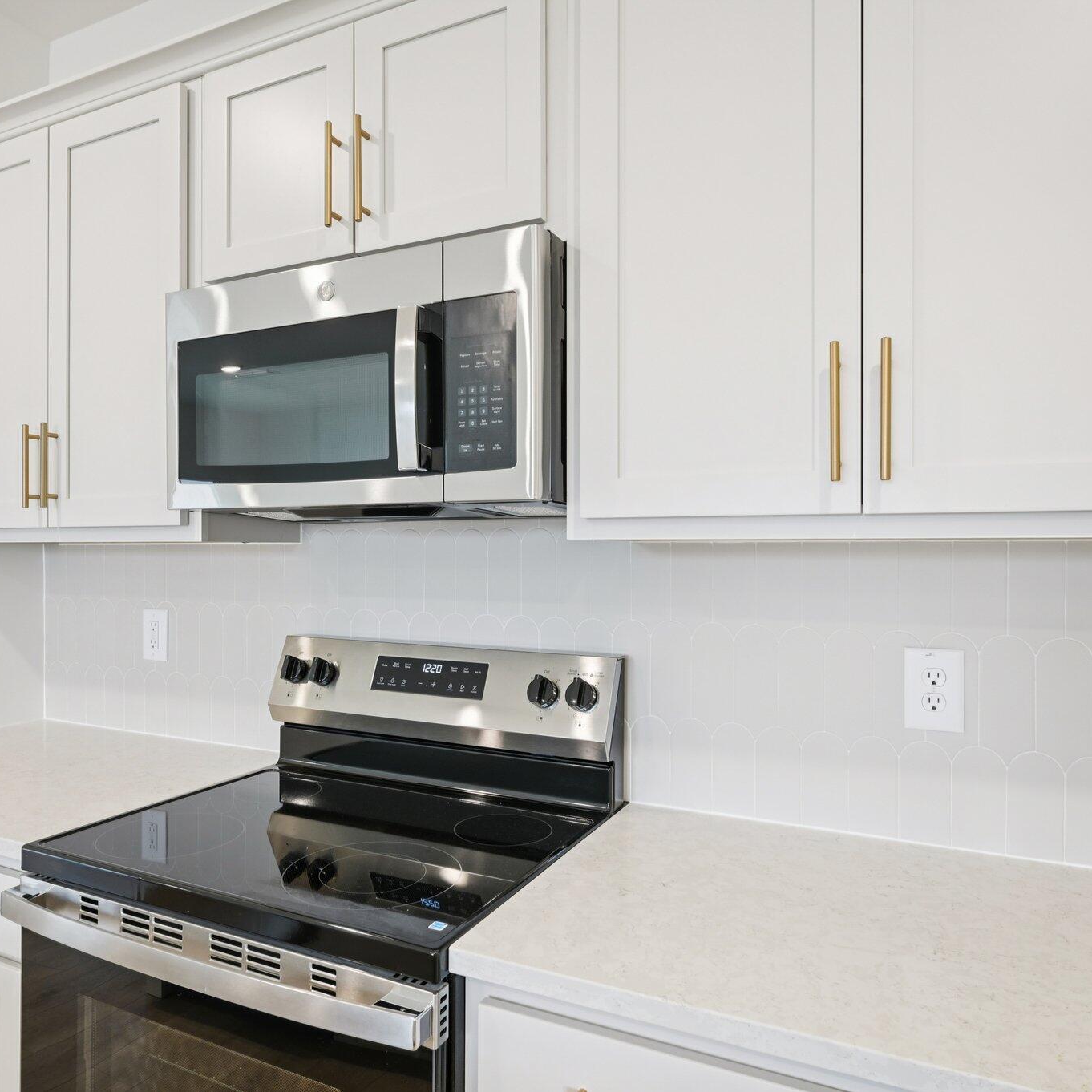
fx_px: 844
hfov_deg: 65.8
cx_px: 516
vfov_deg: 65.8
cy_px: 546
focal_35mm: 24
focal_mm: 18.5
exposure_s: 1/13
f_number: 8
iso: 400
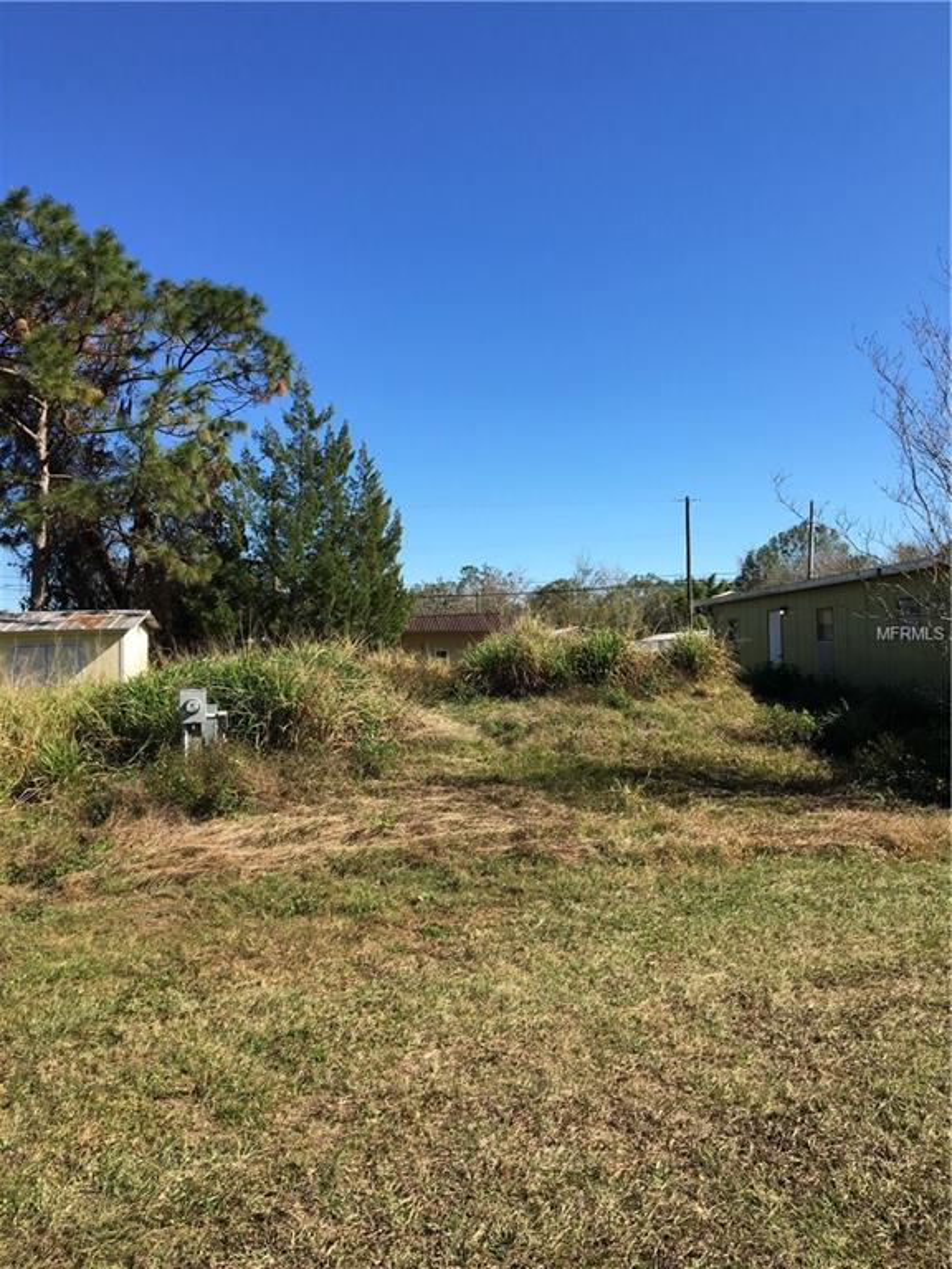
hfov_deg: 48.2
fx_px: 1063
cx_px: 476
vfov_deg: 61.7
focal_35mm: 29
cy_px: 634
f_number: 2.2
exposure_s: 1/1241
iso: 25
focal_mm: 4.15
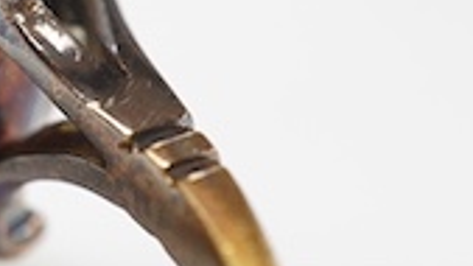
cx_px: -302
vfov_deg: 4.8
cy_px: 106
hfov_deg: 8.4
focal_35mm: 251
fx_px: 3148
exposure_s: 1/125
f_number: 9
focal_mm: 30
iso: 1250
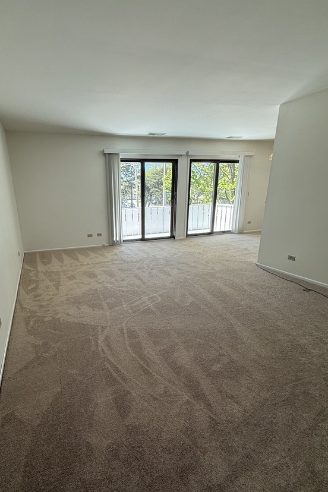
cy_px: 279
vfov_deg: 86.4
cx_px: 130
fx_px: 260
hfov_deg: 63.9
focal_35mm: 19
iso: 64
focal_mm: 2.22
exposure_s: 1/146
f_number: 2.2
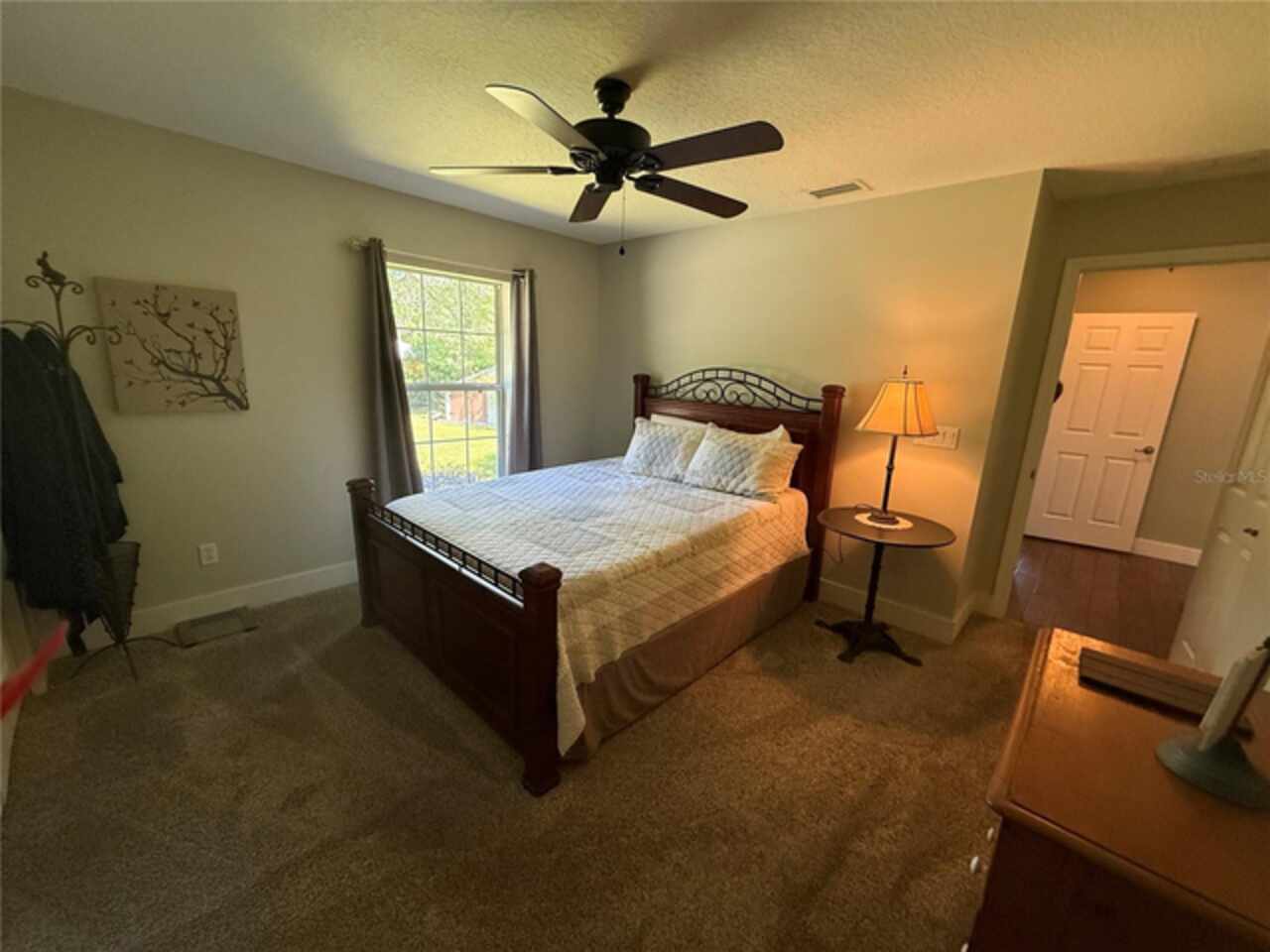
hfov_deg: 102.1
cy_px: 476
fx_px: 514
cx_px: 635
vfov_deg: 85.7
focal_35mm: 14
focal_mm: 2.22
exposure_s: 1/120
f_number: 2.2
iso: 400
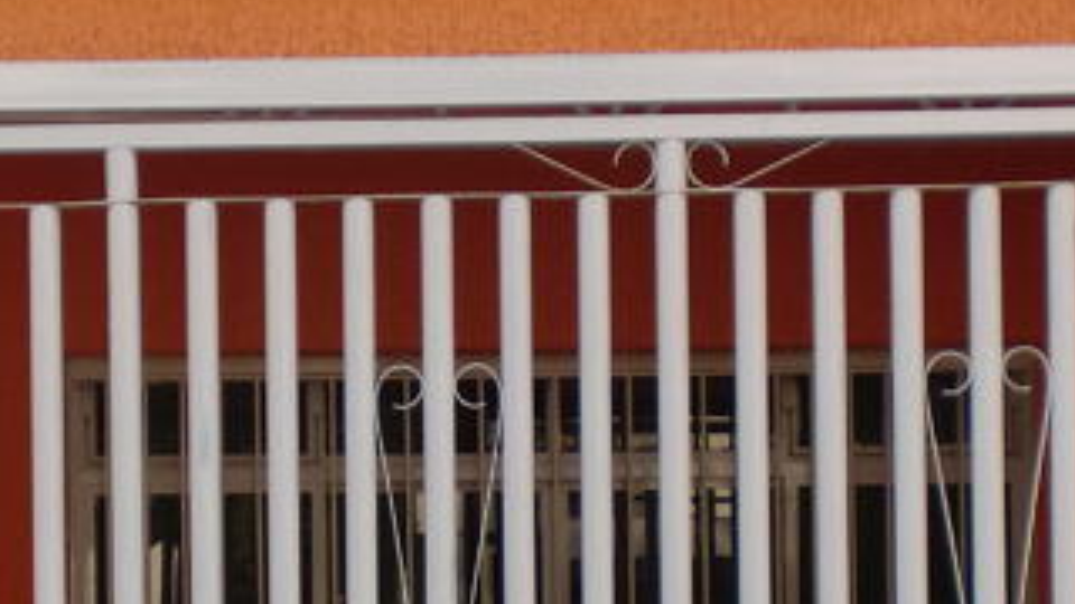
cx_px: 420
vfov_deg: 9.9
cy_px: 617
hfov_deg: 17.6
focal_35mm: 122
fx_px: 3478
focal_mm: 6.3
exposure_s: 1/200
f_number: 3.1
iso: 64
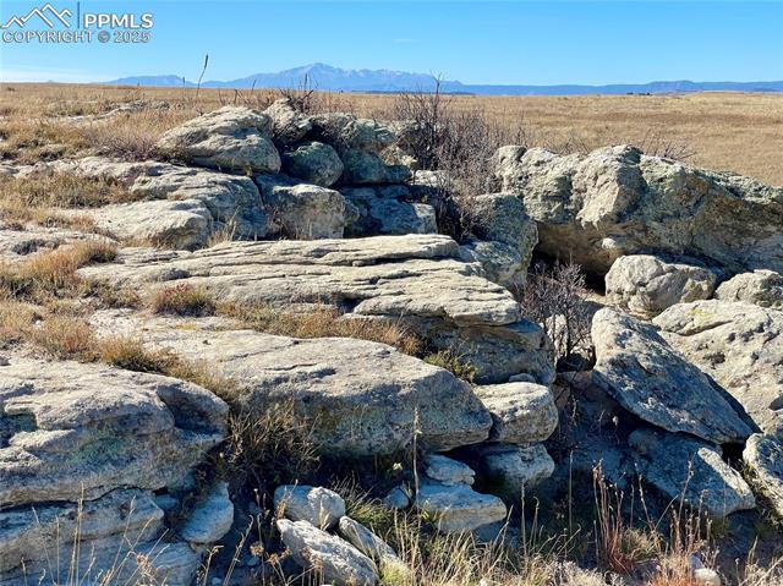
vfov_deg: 28.0
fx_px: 1175
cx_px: 392
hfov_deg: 36.8
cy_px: 293
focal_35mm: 52
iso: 25
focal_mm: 6
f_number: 2
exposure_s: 1/1142
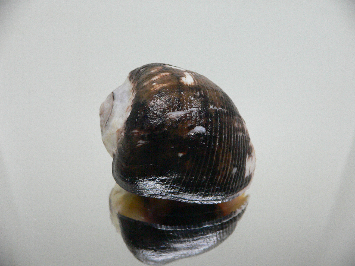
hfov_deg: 52.6
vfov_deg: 40.7
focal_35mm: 35
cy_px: 133
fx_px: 359
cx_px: 178
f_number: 2.8
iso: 200
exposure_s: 1/40
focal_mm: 4.6
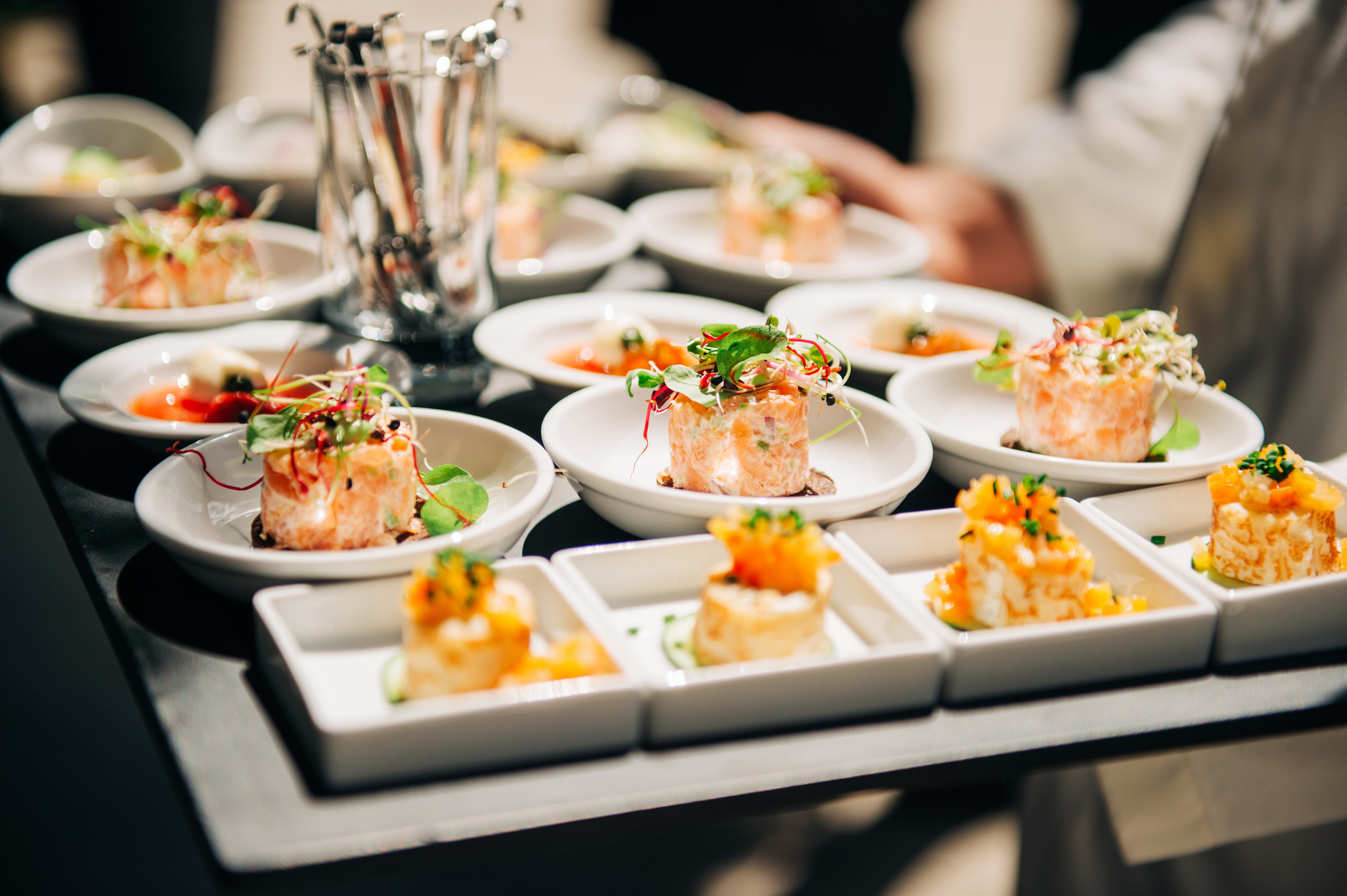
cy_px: 448
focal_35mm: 70
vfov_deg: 19.4
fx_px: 2618
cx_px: 674
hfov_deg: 28.9
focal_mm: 70
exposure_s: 1/3200
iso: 160
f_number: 2.8
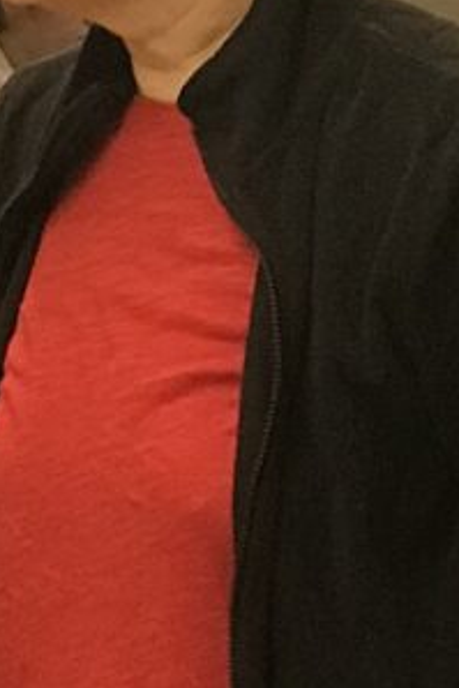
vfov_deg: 6.0
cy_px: 874
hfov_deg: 4.0
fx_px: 6475
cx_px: -715
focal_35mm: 339
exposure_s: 1/50
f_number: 2.8
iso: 125
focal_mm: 6.6
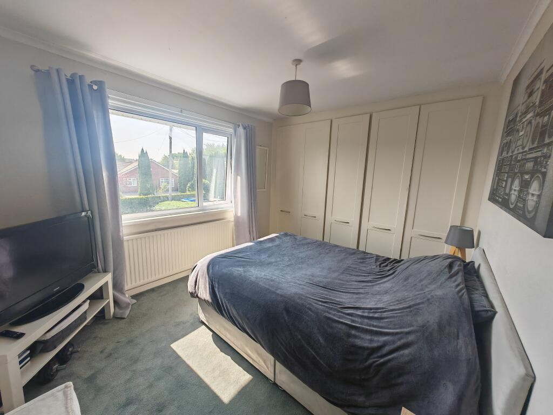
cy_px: 208
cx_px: 276
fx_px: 208
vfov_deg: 89.9
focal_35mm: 13
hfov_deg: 106.2
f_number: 2
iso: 80
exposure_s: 1/97
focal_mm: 1.82
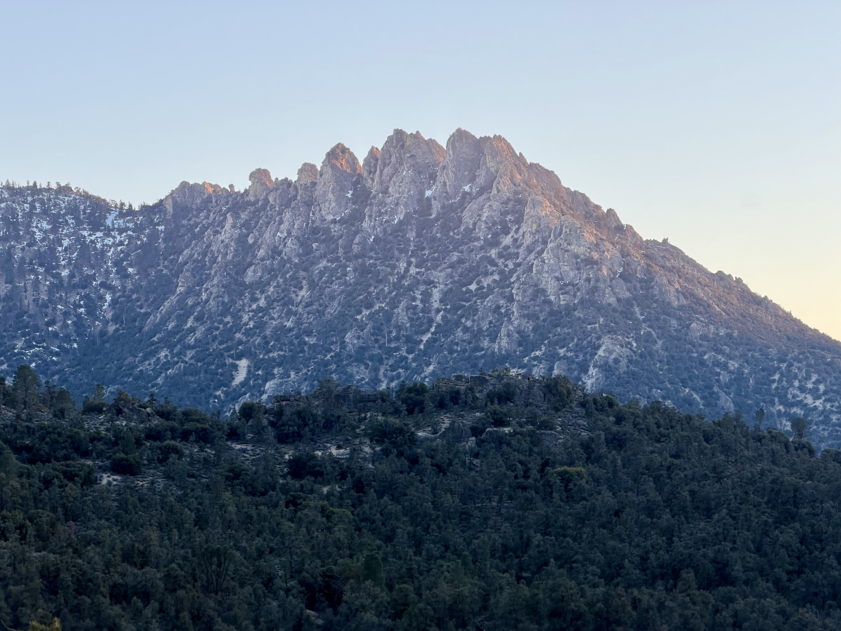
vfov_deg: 14.6
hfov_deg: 19.4
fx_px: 2454
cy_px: 316
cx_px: 424
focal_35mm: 101
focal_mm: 16.89
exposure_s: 1/121
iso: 50
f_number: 2.8
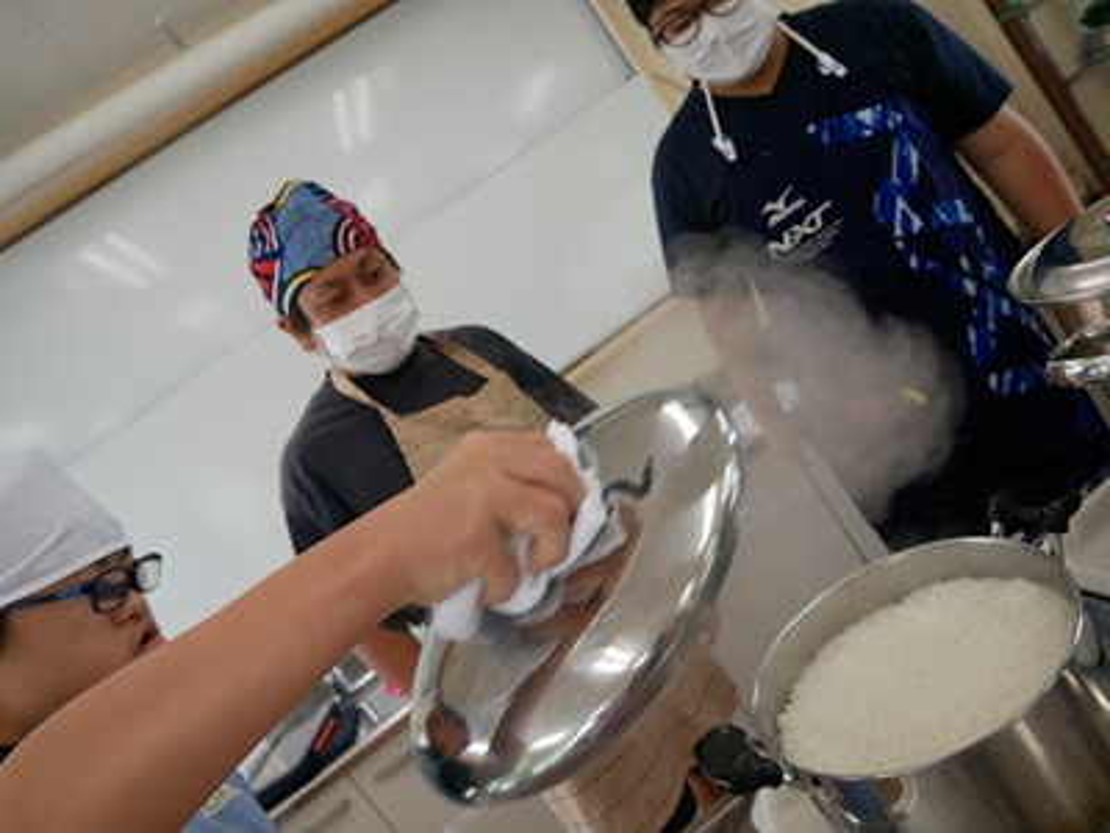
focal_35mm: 24
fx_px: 770
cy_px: 416
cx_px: 555
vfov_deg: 56.8
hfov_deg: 71.6
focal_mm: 12
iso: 320
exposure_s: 1/125
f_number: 3.5
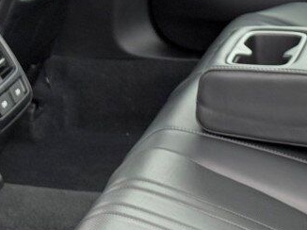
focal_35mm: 151
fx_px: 1338
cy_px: 82
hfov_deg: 13.1
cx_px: 171
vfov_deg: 9.8
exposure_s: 1/229
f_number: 1.78
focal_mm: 6.76
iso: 125
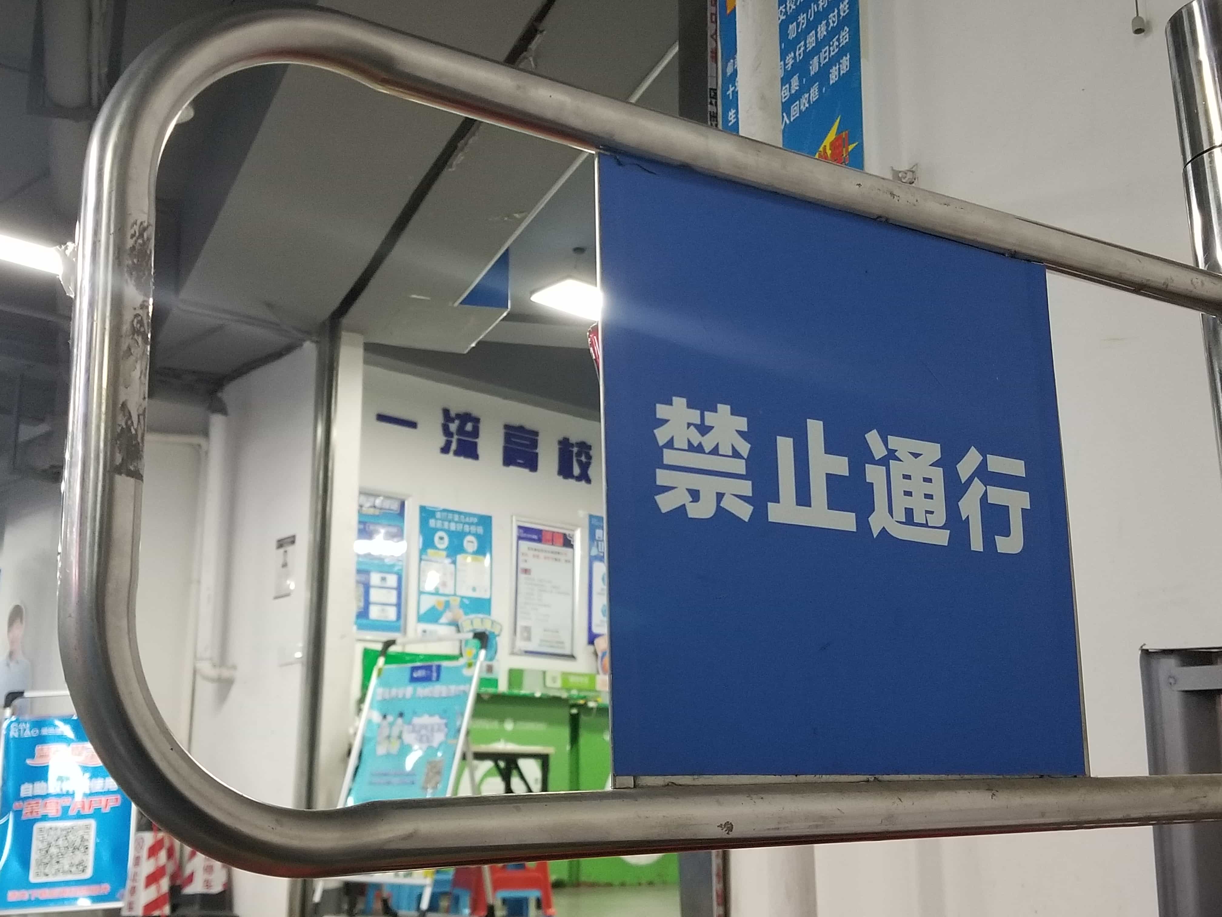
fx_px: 918
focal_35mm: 26
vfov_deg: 53.1
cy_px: 458
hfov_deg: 67.3
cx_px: 611
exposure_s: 1/33
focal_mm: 4.25
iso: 250
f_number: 1.7
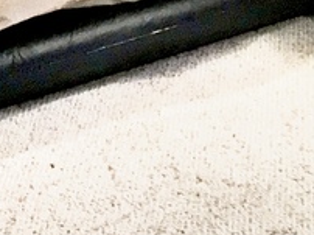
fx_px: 1875
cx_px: 177
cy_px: -370
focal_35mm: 207
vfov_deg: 6.7
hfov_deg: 9.6
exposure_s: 1/15
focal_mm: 4.15
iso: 100
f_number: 2.2
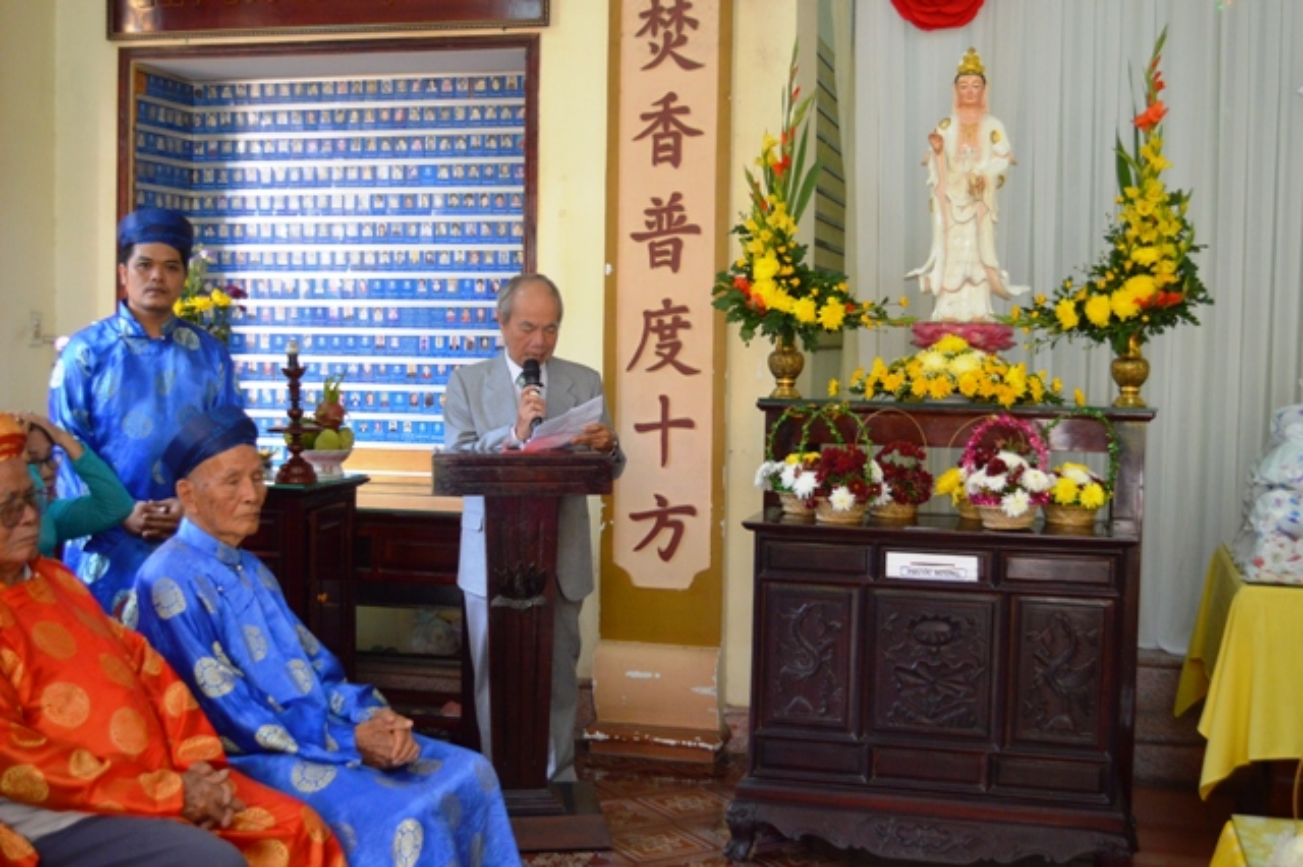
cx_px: 652
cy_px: 434
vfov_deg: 30.8
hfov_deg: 45.0
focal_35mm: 44
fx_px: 1574
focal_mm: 29
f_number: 4.5
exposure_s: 1/60
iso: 1250
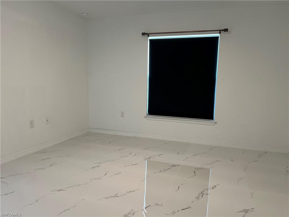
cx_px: 144
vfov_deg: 53.1
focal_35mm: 26
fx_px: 217
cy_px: 108
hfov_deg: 67.3
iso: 125
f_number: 1.5
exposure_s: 1/60
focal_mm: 5.7
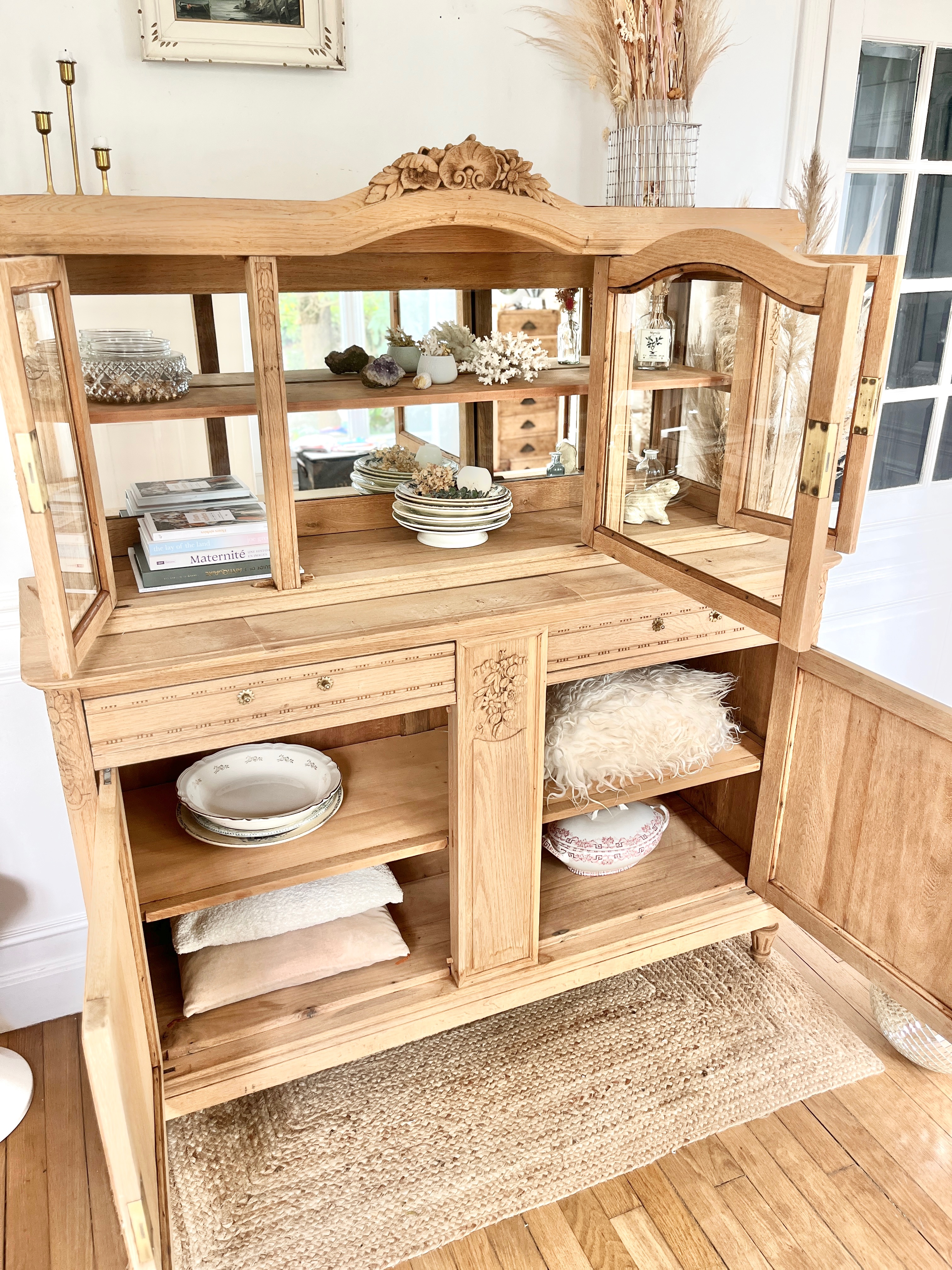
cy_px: 635
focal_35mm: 26
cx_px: 476
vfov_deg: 67.3
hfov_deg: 53.1
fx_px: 953
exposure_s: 1/121
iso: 125
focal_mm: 5.1
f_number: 1.6
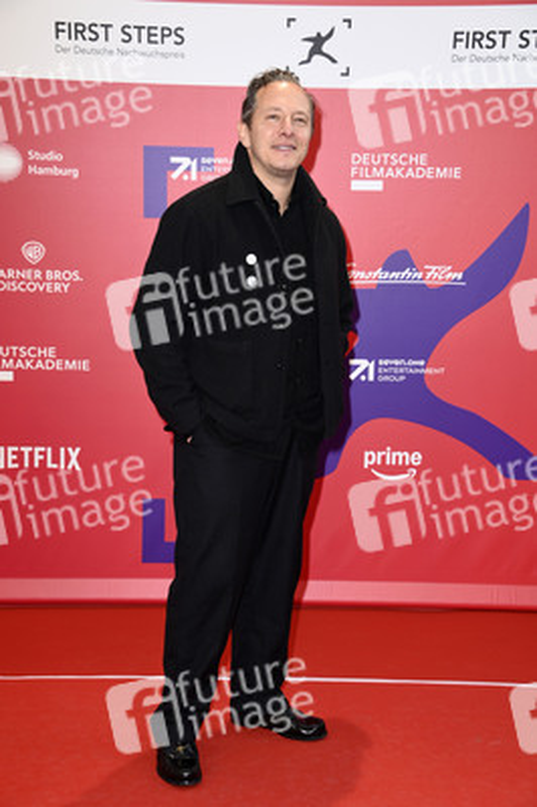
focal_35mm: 62
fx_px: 1390
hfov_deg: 21.9
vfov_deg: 32.4
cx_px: 268
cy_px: 404
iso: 500
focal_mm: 62
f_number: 5.6
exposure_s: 1/250
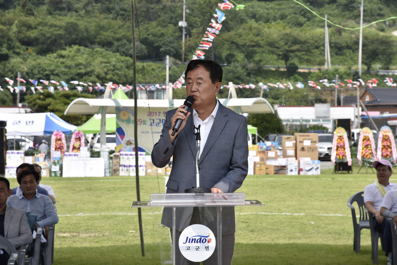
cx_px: 198
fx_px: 1103
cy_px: 132
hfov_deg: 20.4
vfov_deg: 13.7
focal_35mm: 100
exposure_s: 1/160
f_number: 10
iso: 100
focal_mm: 100
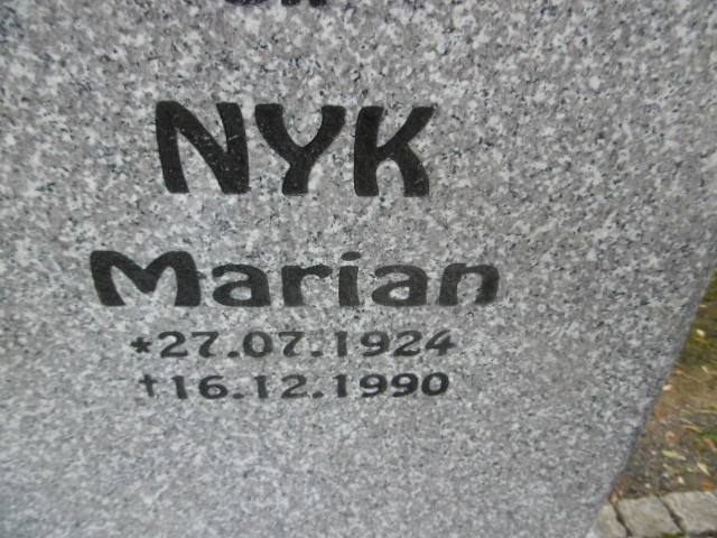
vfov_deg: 56.8
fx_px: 497
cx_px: 358
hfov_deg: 71.6
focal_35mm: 24
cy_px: 269
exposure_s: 1/100
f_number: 3.1
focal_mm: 4.3
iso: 100
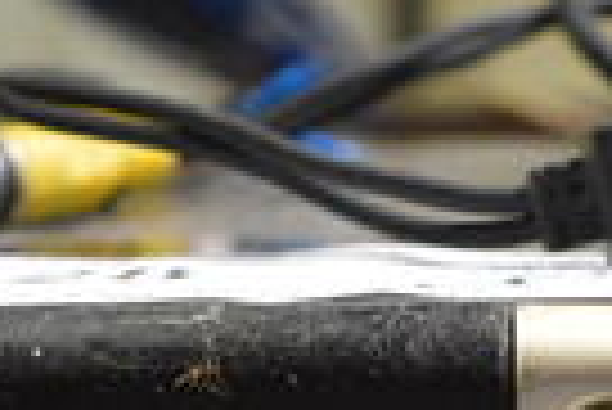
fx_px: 2059
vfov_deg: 10.5
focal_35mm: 121
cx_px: 482
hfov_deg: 16.8
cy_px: 806
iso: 3200
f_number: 3.5
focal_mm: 18
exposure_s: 1/50
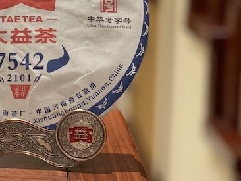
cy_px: 3
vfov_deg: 10.5
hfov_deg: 13.8
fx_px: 982
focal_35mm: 141
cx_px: -3
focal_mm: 7.5
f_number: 2.2
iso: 125
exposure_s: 1/33
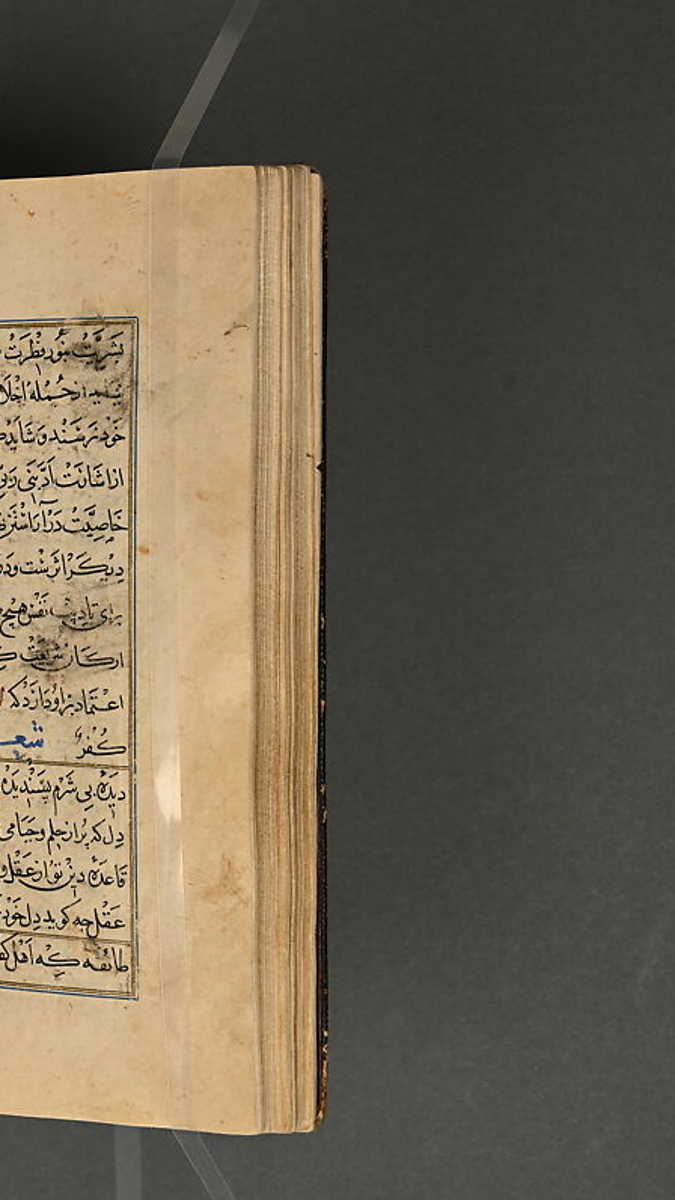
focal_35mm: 90
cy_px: 598
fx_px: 2863
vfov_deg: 23.7
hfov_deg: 13.1
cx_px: -164
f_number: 13
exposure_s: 1/30
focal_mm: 57
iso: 250
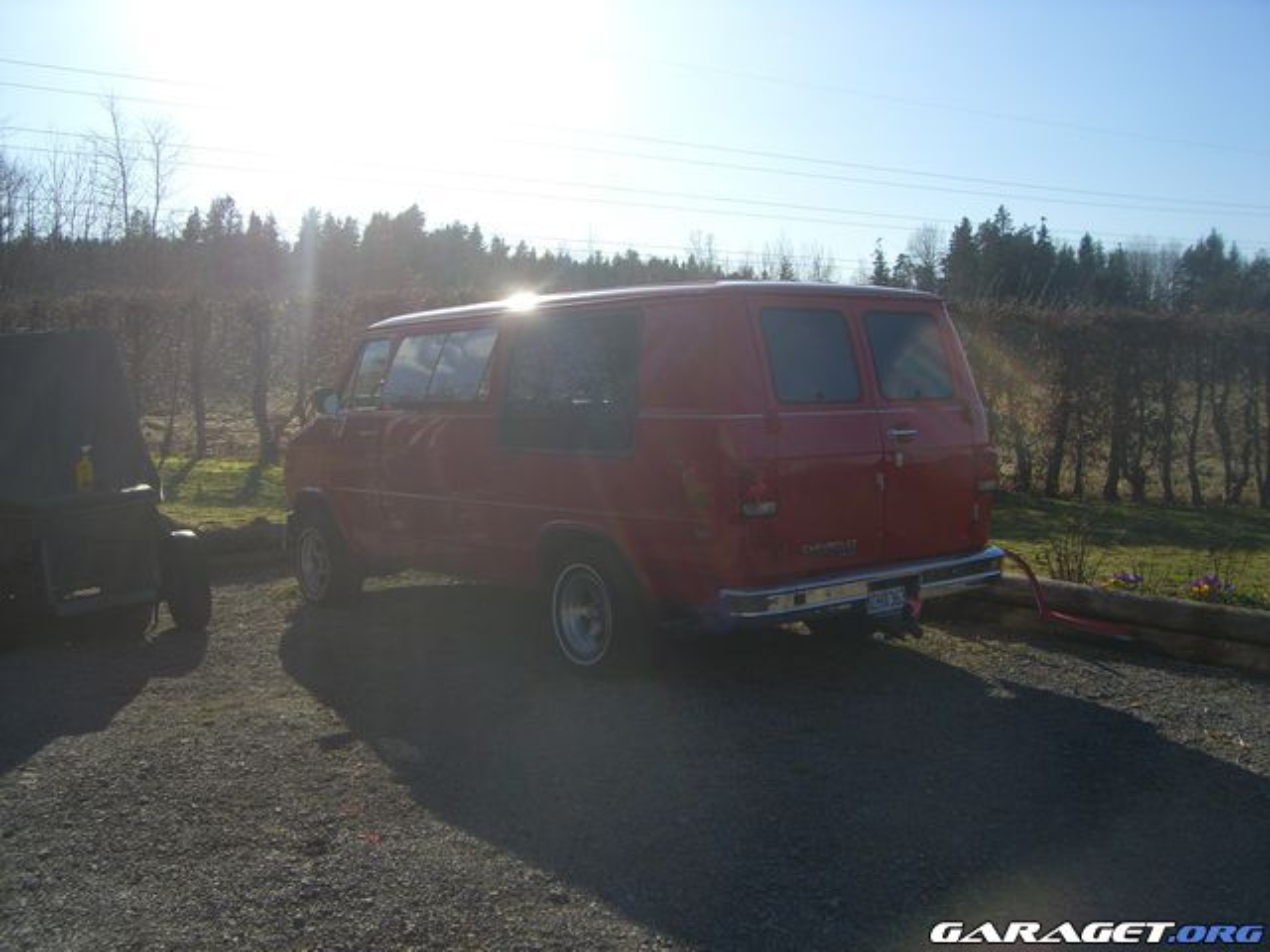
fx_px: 1394
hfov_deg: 49.0
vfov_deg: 37.7
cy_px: 476
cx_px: 635
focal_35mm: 38
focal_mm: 6.2
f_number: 4.3
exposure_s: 1/800
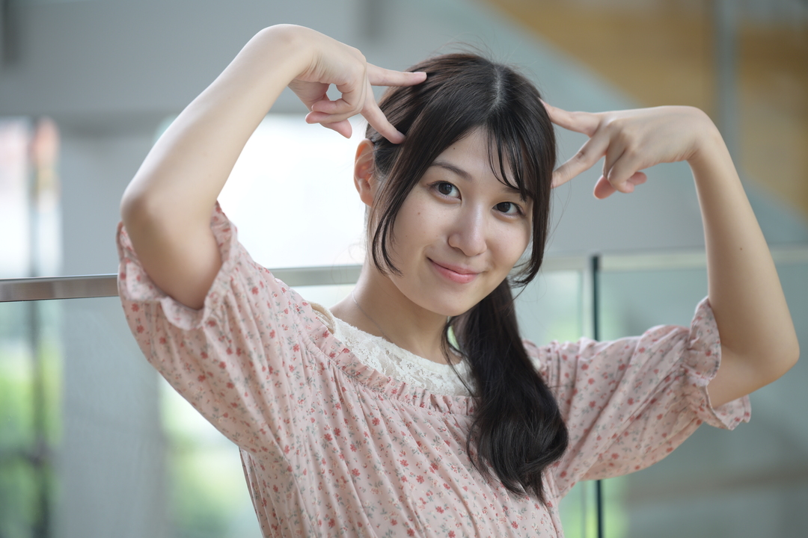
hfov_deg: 15.2
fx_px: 3030
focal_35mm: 135
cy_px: 269
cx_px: 404
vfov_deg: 10.2
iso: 200
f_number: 3.2
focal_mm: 135
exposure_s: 1/160
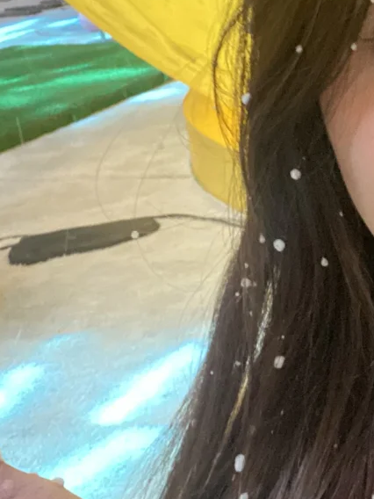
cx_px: 390
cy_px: 155
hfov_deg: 18.8
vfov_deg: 25.5
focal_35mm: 76
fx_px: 1095
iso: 800
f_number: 2.2
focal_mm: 2.71
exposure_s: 1/20
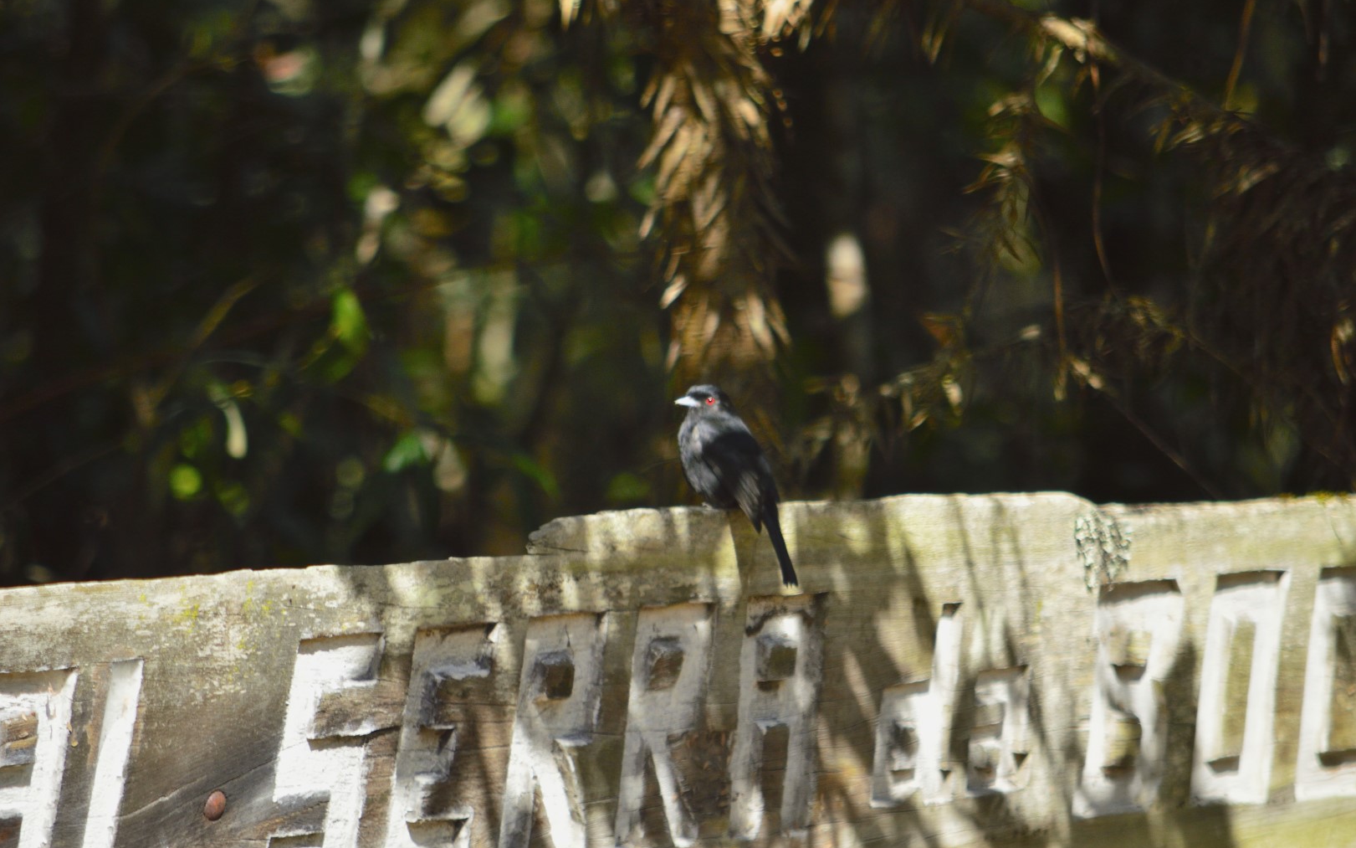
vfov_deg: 2.9
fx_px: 16962
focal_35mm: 459
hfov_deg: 4.6
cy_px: 434
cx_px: 678
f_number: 5.6
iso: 400
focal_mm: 300
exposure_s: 1/800
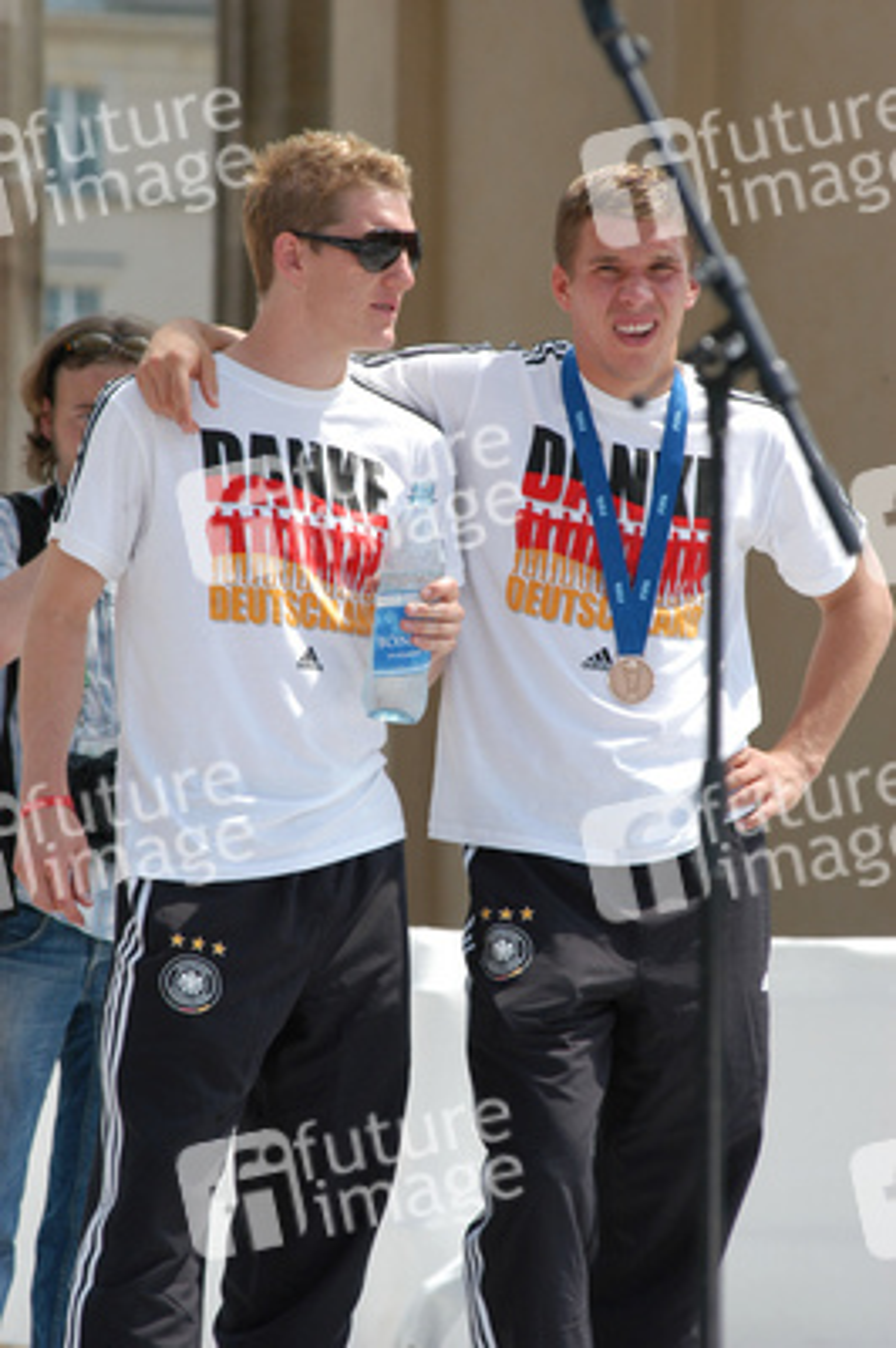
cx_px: 448
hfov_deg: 4.6
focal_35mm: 300
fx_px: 11219
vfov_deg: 6.9
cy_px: 674
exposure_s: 1/250
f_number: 9
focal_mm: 200
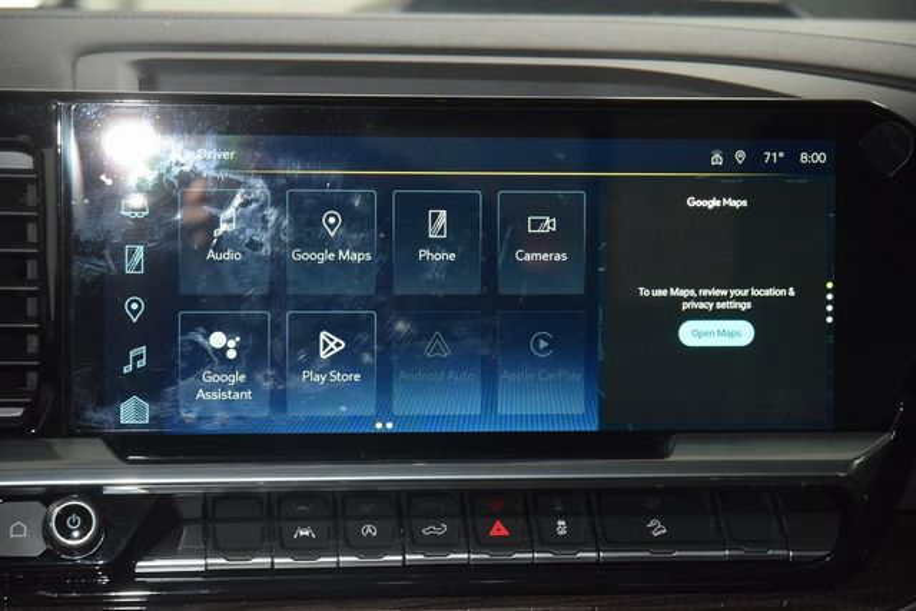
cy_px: 306
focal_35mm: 105
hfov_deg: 19.5
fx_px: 2672
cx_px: 458
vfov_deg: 13.0
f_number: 4.5
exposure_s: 1/100
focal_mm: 70
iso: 3200
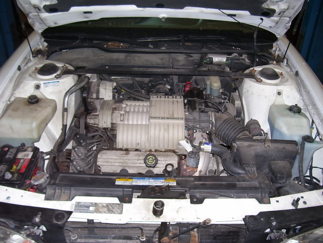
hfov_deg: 54.0
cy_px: 122
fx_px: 317
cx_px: 162
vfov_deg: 41.8
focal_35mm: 34
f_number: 2.7
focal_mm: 5.6
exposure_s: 1/60
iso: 80
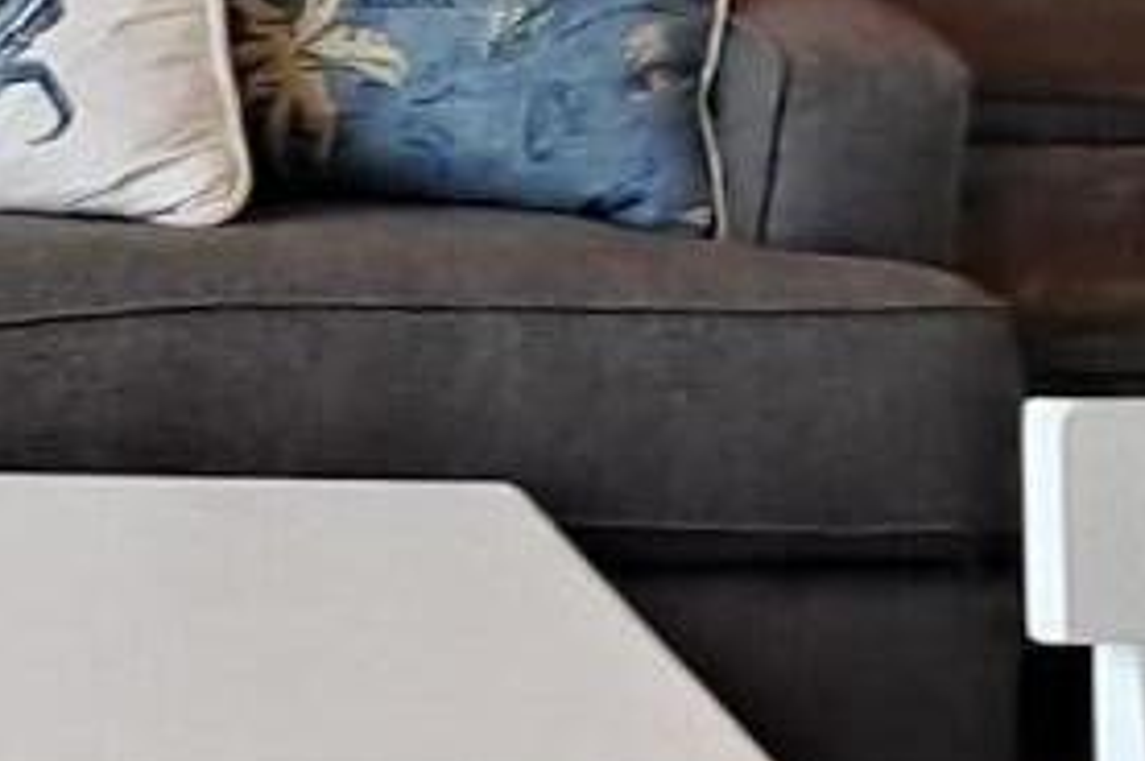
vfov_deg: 7.2
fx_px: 5972
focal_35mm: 188
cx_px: -901
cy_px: -116
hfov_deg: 10.3
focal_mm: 4.6
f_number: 2
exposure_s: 1/120
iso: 64
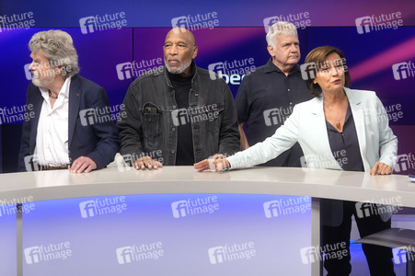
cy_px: 138
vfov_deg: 29.8
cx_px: 208
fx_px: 518
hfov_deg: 43.6
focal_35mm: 45
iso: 640
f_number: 2.2
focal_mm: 30
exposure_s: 1/200
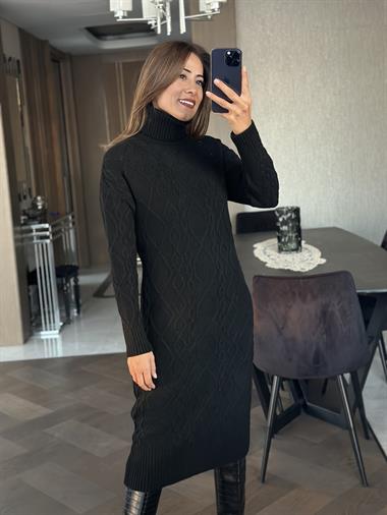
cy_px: 258
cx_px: 194
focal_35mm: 48
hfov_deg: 30.3
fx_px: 715
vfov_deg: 39.6
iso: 400
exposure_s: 1/40
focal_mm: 6.86
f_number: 1.78
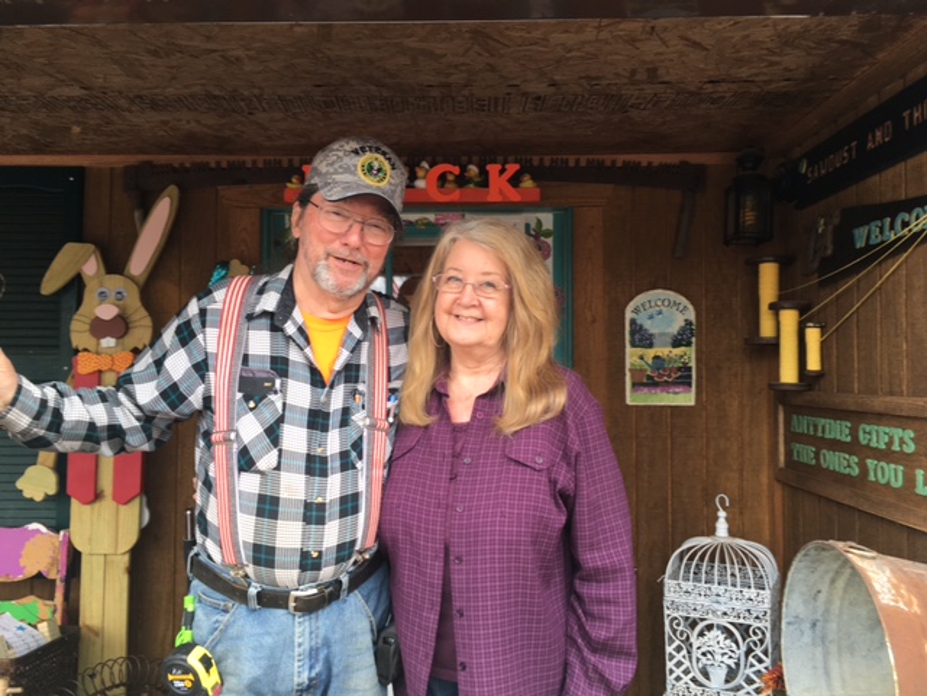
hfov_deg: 61.7
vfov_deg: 48.2
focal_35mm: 29
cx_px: 464
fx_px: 777
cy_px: 348
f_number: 2.2
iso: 25
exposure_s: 1/60
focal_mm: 4.15
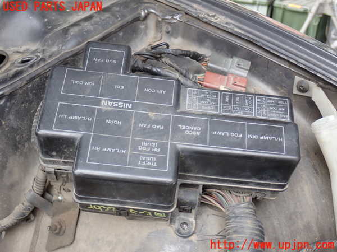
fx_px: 487
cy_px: 126
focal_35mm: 50
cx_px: 168
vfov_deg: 29.1
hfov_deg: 38.2
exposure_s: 1/100
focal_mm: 9.01
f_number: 3.2
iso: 200
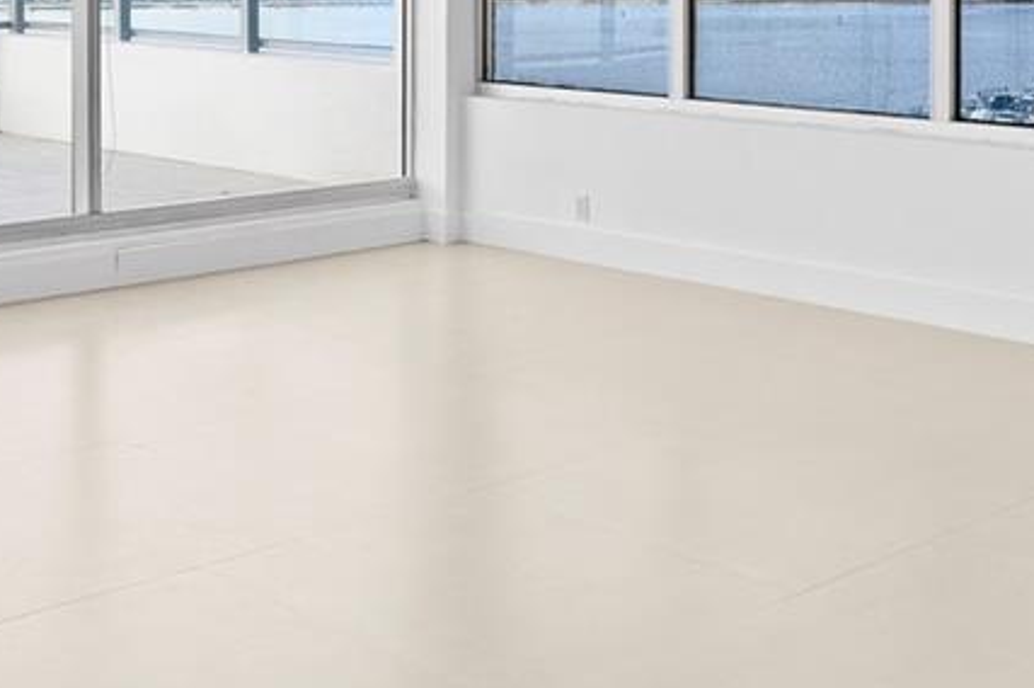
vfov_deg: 21.5
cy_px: -51
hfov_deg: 32.2
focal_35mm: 60
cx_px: 157
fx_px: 1722
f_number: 5
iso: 160
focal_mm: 16
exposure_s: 1/20
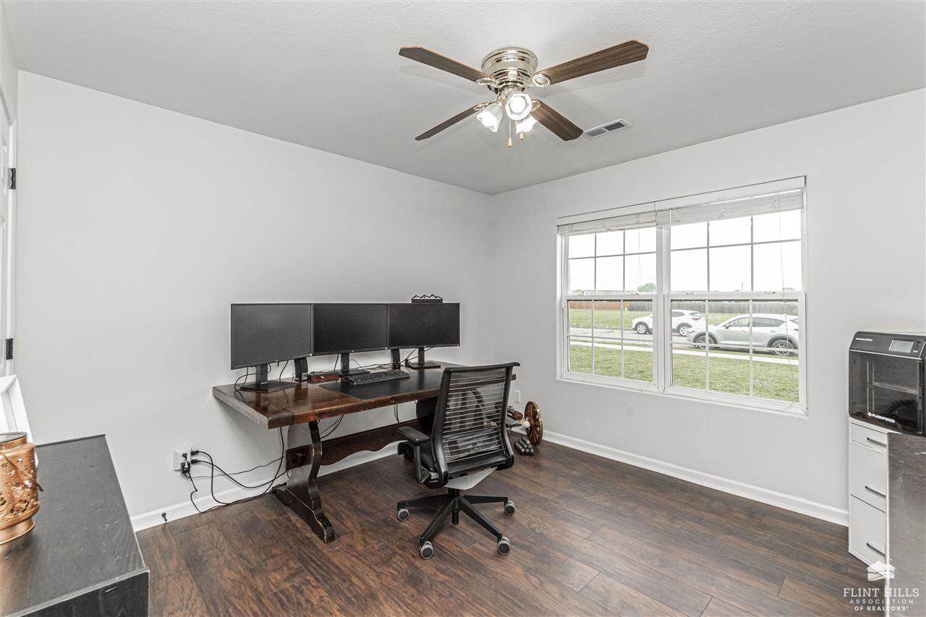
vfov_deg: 77.3
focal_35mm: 15
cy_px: 308
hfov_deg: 100.4
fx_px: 386
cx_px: 463
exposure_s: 1/60
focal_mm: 10
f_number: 14
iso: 640
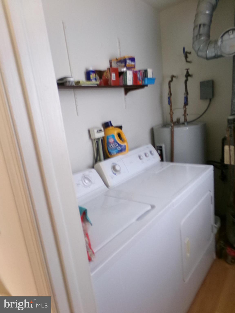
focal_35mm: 24
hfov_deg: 56.8
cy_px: 156
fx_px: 217
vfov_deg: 71.6
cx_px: 118
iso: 361
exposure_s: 1/17
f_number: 3.7
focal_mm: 4.3
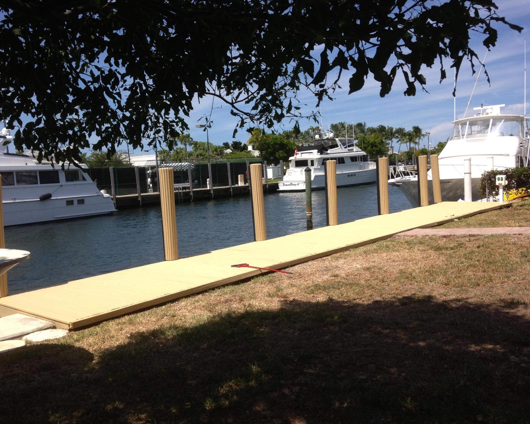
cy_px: 208
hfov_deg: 51.5
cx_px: 253
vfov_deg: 42.2
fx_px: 549
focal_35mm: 35
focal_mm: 4.13
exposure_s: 1/1808
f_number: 2.4
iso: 64
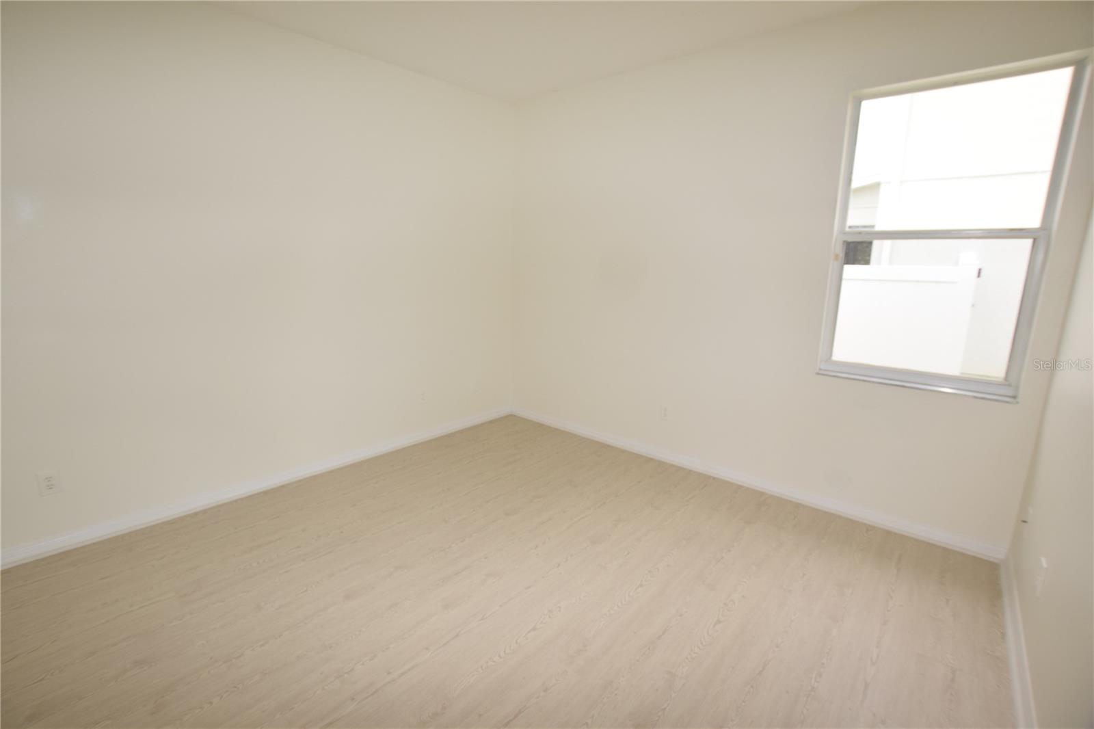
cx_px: 547
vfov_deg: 77.3
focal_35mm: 15
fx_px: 456
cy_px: 364
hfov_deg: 100.4
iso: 450
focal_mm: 10
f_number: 5.6
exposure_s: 1/125
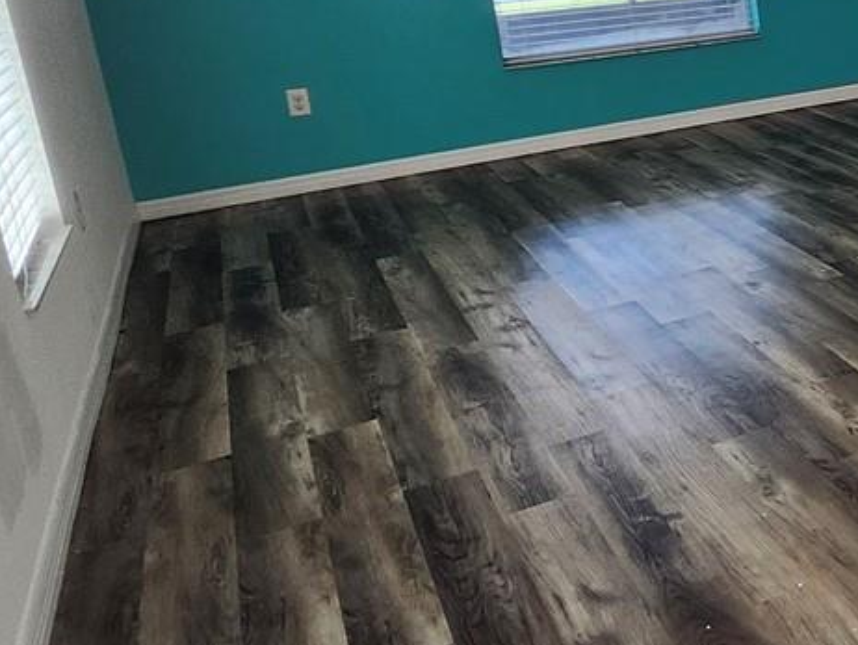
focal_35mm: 45
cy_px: 108
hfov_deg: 30.0
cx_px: 1202
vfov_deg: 31.2
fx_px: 1116
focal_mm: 1.74
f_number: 2.2
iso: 100
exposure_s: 1/60
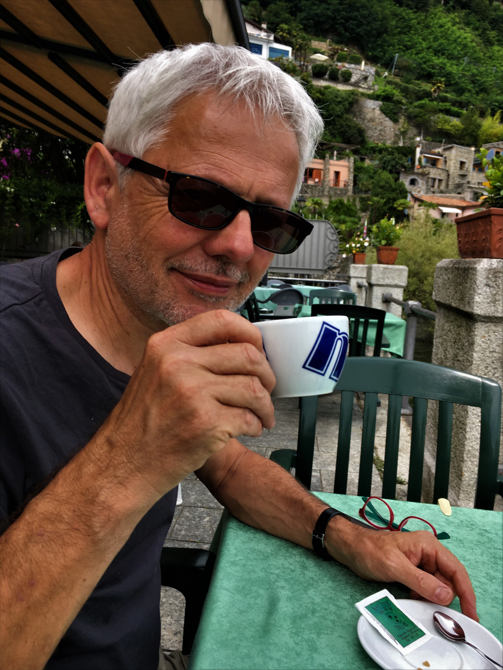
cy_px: 335
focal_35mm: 29
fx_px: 562
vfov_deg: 61.7
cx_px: 252
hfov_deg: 48.2
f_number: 2.2
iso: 25
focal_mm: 4.15
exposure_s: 1/635
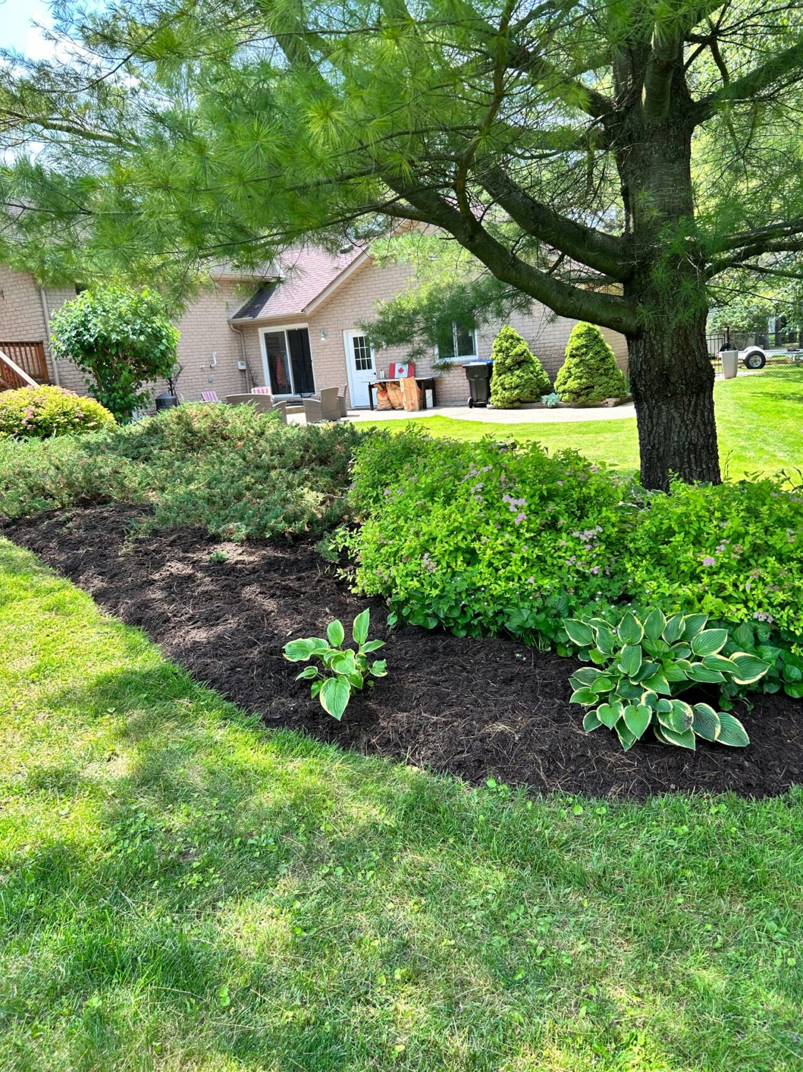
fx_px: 805
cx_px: 402
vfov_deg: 67.3
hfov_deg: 53.0
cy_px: 536
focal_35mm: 26
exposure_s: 1/555
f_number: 1.5
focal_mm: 5.7
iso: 50
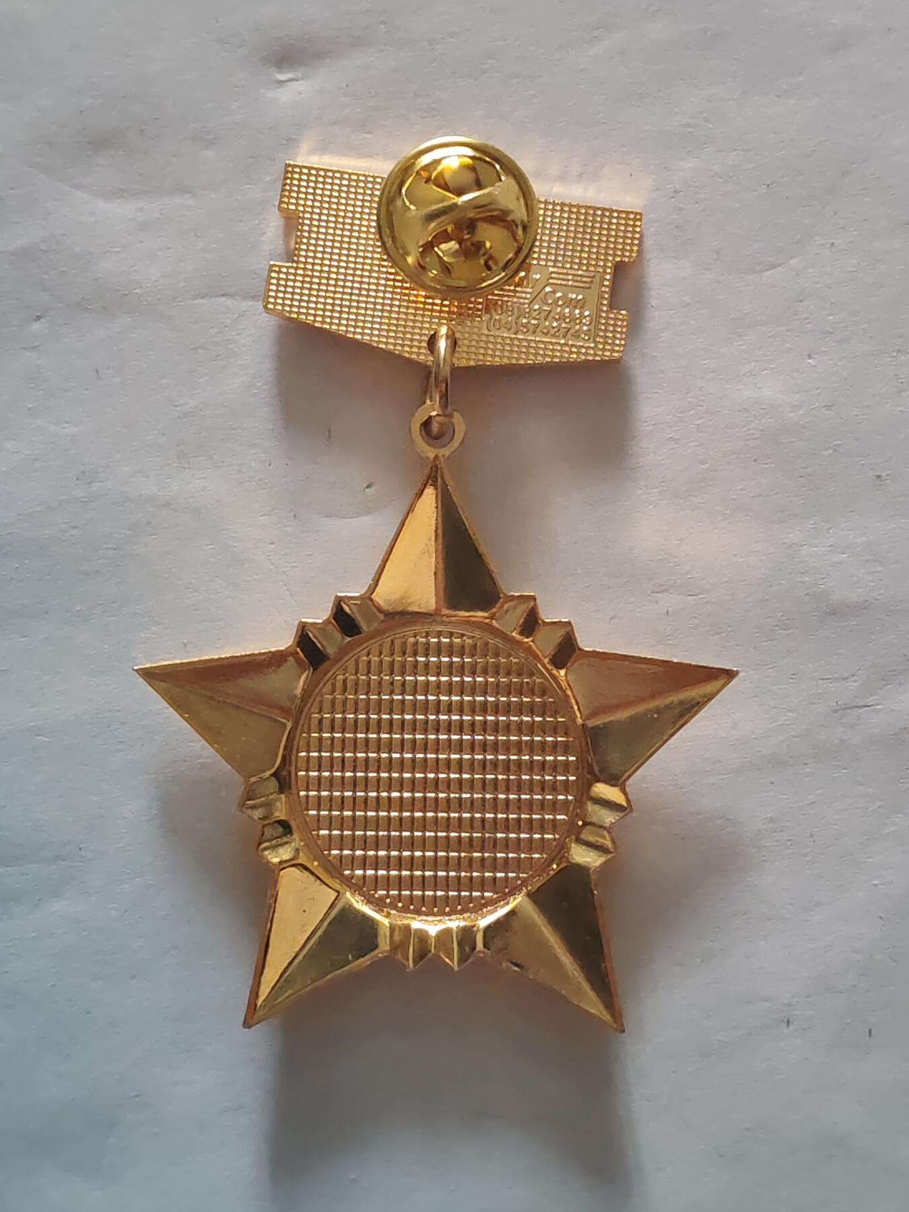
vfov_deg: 28.6
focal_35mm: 68
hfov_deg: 21.6
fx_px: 2381
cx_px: 454
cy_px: 606
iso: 800
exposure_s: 1/50
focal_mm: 5.52
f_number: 1.95
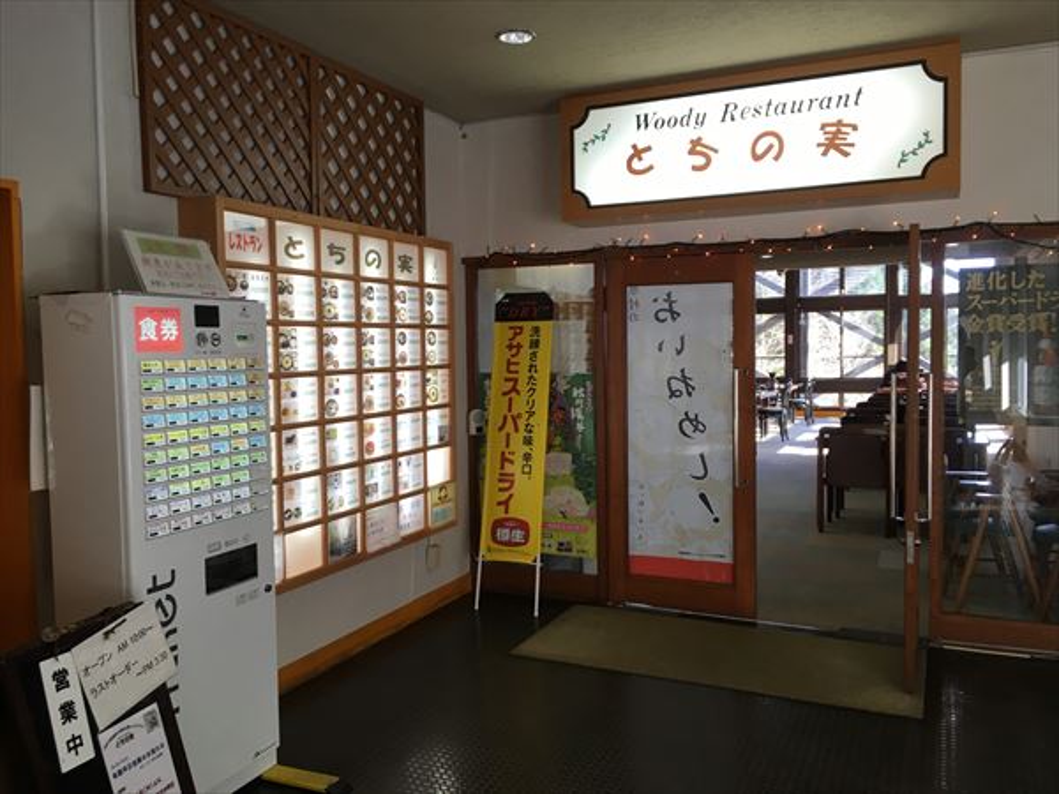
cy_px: 397
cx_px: 530
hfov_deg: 61.7
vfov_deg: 48.2
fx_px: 887
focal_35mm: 29
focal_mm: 4.15
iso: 25
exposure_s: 1/40
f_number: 2.2
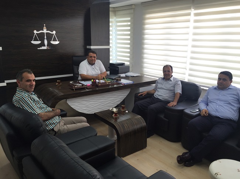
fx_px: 201
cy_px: 90
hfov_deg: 61.7
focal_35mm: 29
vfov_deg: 48.2
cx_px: 120
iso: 50
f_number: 2.2
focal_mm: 4.15
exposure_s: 1/120
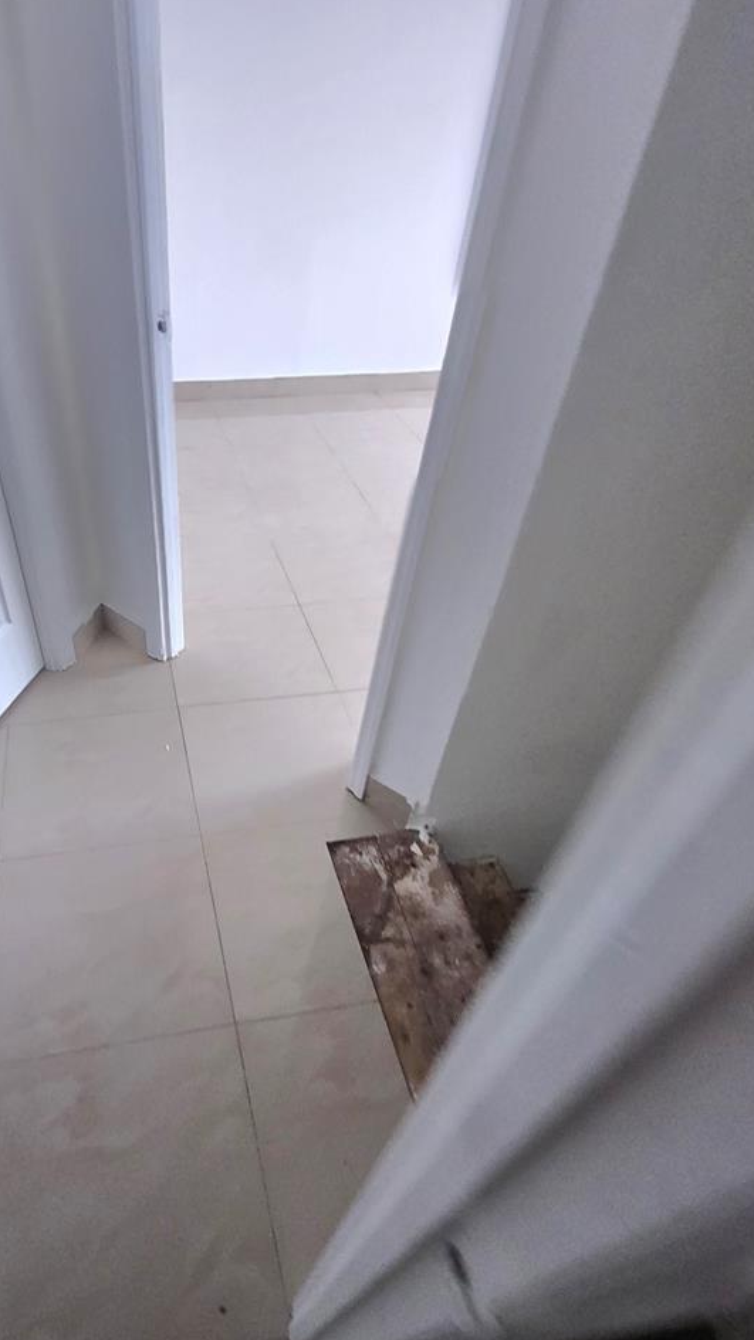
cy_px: 796
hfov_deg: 59.0
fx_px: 640
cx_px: 226
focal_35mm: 18
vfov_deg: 91.6
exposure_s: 1/60
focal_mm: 1.7
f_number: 2.2
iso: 320
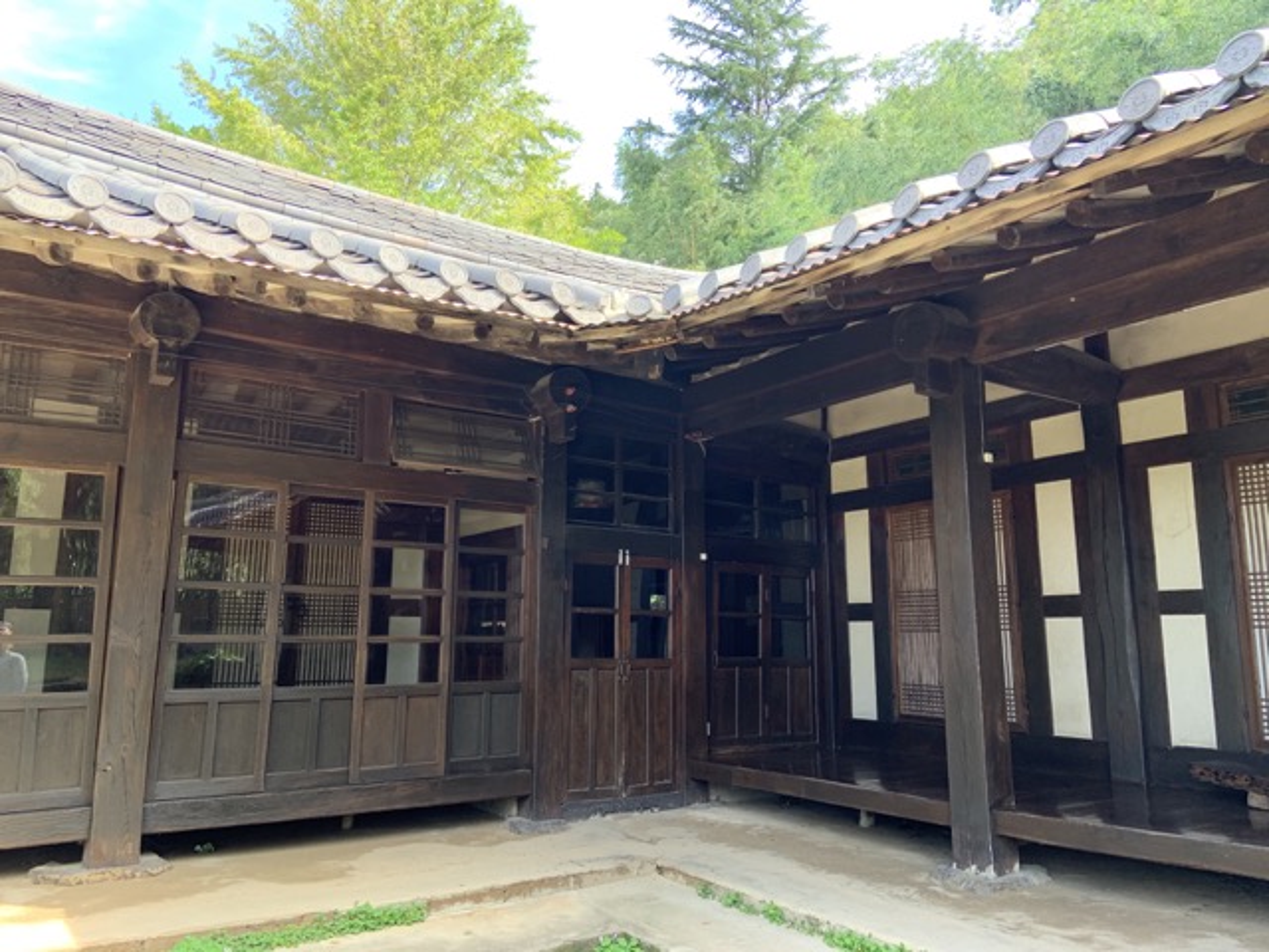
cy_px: 476
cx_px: 634
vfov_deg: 53.1
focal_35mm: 26
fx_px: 953
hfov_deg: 67.3
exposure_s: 1/121
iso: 32
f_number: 1.8
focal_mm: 4.25
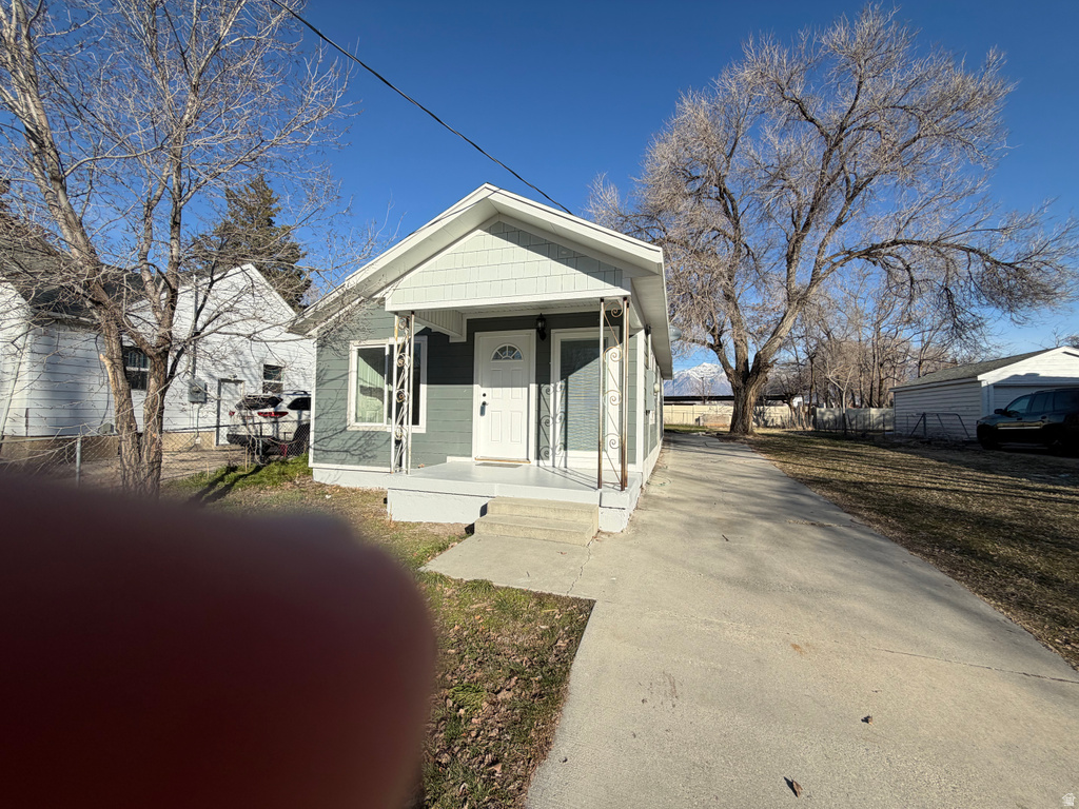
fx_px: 436
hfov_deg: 102.1
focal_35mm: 14
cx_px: 540
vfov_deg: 85.7
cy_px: 404
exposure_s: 1/985
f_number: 2.2
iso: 20
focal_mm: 2.22
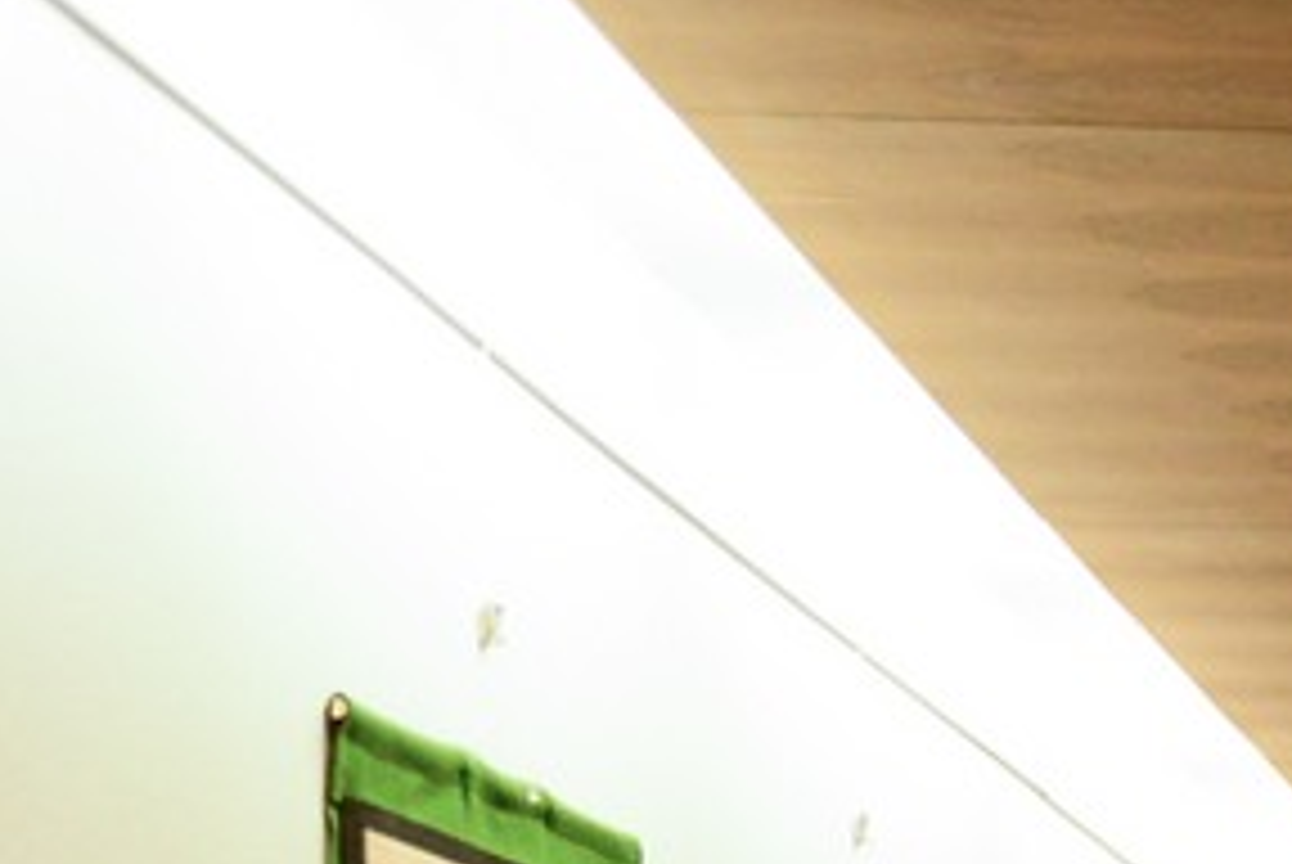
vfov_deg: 8.9
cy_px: 1764
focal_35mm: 145
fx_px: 5209
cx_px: 2717
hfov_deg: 12.2
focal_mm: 29
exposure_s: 1/500
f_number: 2.8
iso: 2000
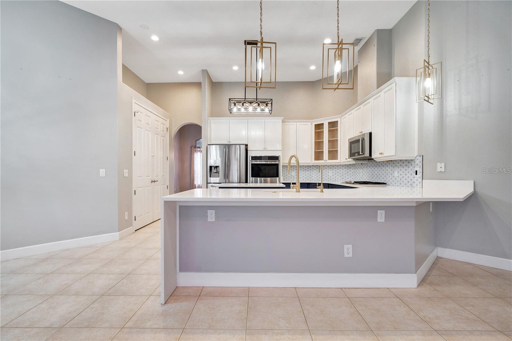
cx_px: 256
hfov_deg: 96.7
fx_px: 227
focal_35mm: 16
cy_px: 170
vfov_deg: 73.7
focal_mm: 16
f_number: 7.1
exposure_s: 1/4
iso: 640
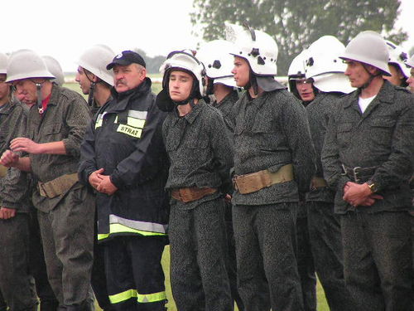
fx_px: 3468
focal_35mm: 290
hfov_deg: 6.8
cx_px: 207
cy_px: 156
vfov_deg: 5.1
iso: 160
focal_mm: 48
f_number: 3.2
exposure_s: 1/320
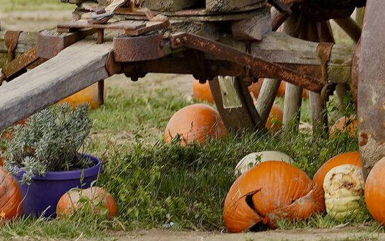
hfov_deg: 3.0
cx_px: 27
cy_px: -89
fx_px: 7316
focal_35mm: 697
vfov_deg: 1.9
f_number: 4
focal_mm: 140
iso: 160
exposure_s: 1/400
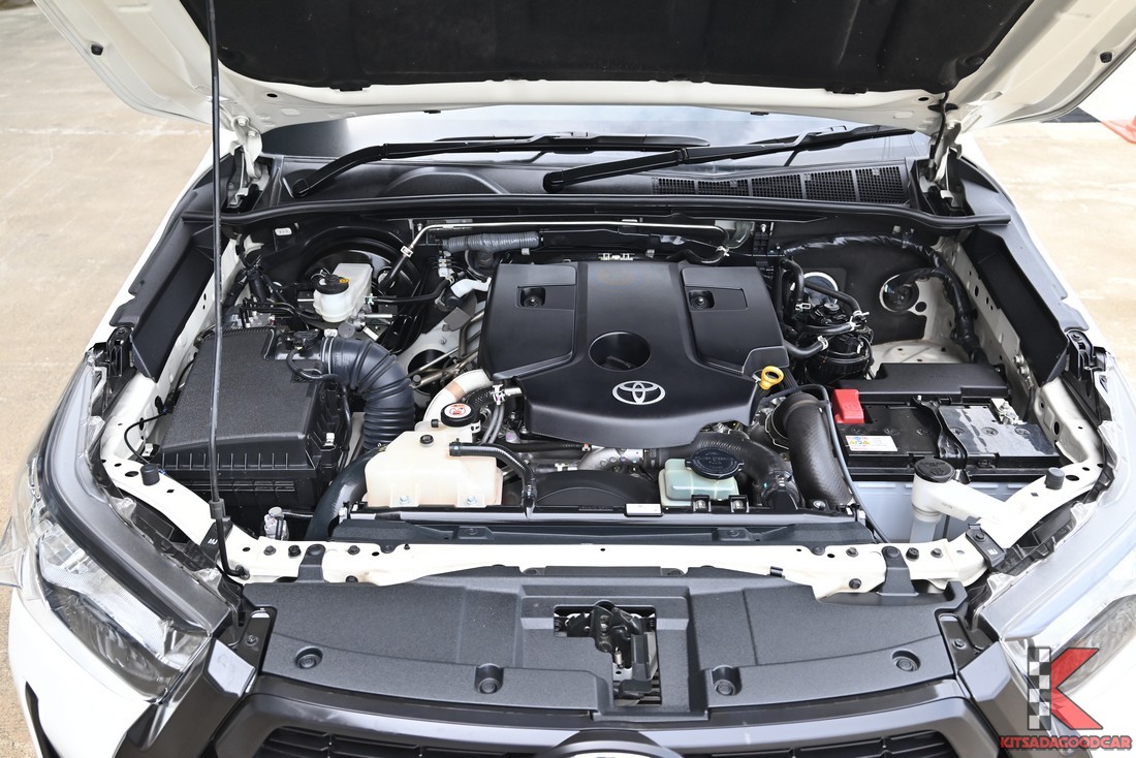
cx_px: 568
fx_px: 1026
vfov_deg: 40.6
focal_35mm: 32
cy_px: 379
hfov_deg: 57.9
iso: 800
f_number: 5.6
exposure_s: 1/750
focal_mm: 32.5
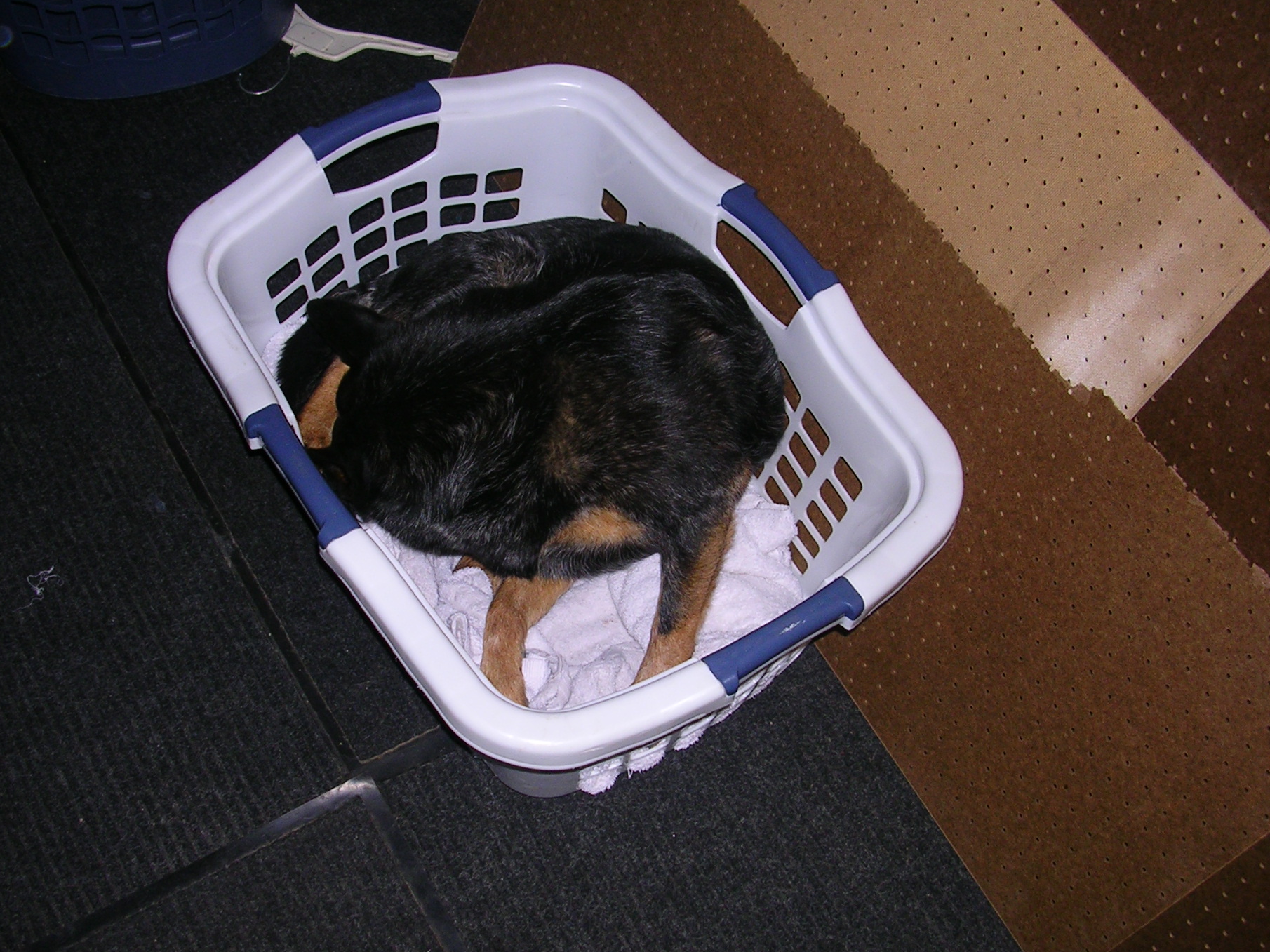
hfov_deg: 43.8
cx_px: 612
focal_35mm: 43
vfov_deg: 33.6
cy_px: 470
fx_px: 1577
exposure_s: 1/60.1
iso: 50
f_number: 2.8
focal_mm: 5.8
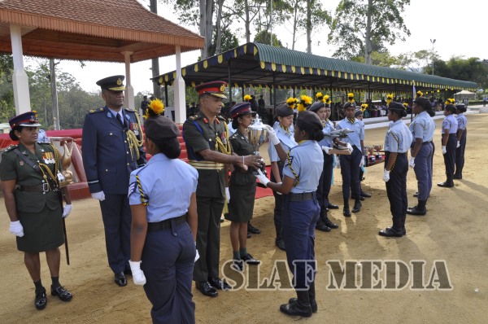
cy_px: 162
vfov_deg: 47.8
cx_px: 244
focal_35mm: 27
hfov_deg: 67.5
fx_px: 365
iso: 200
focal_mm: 18
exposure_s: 1/100
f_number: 10
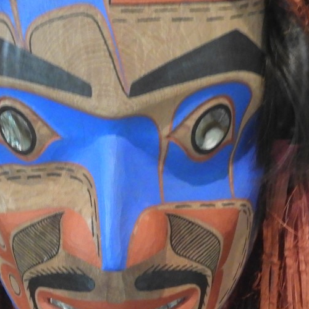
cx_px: 117
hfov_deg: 20.6
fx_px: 848
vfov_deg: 20.5
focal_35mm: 84
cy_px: 214
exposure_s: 1/5
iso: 800
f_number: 3.6
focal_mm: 5.9
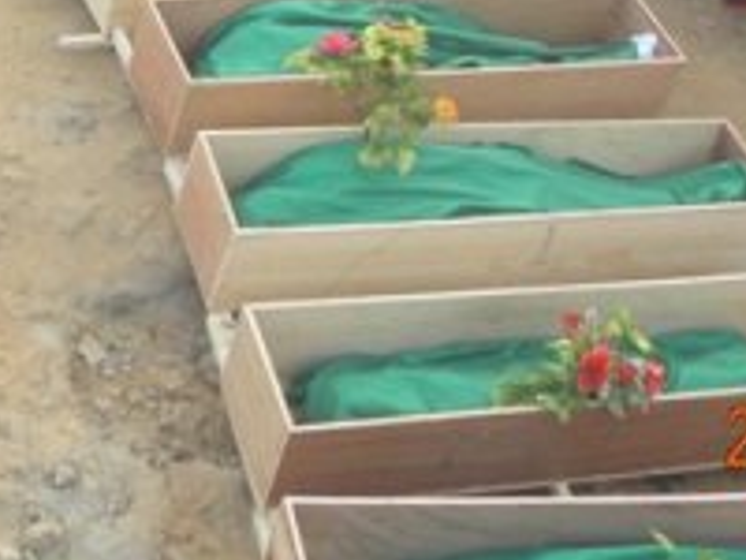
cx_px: 41
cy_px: -273
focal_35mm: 83
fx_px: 1789
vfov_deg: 16.3
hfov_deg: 22.8
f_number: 2.8
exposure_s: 1/75
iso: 139
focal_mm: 4.6
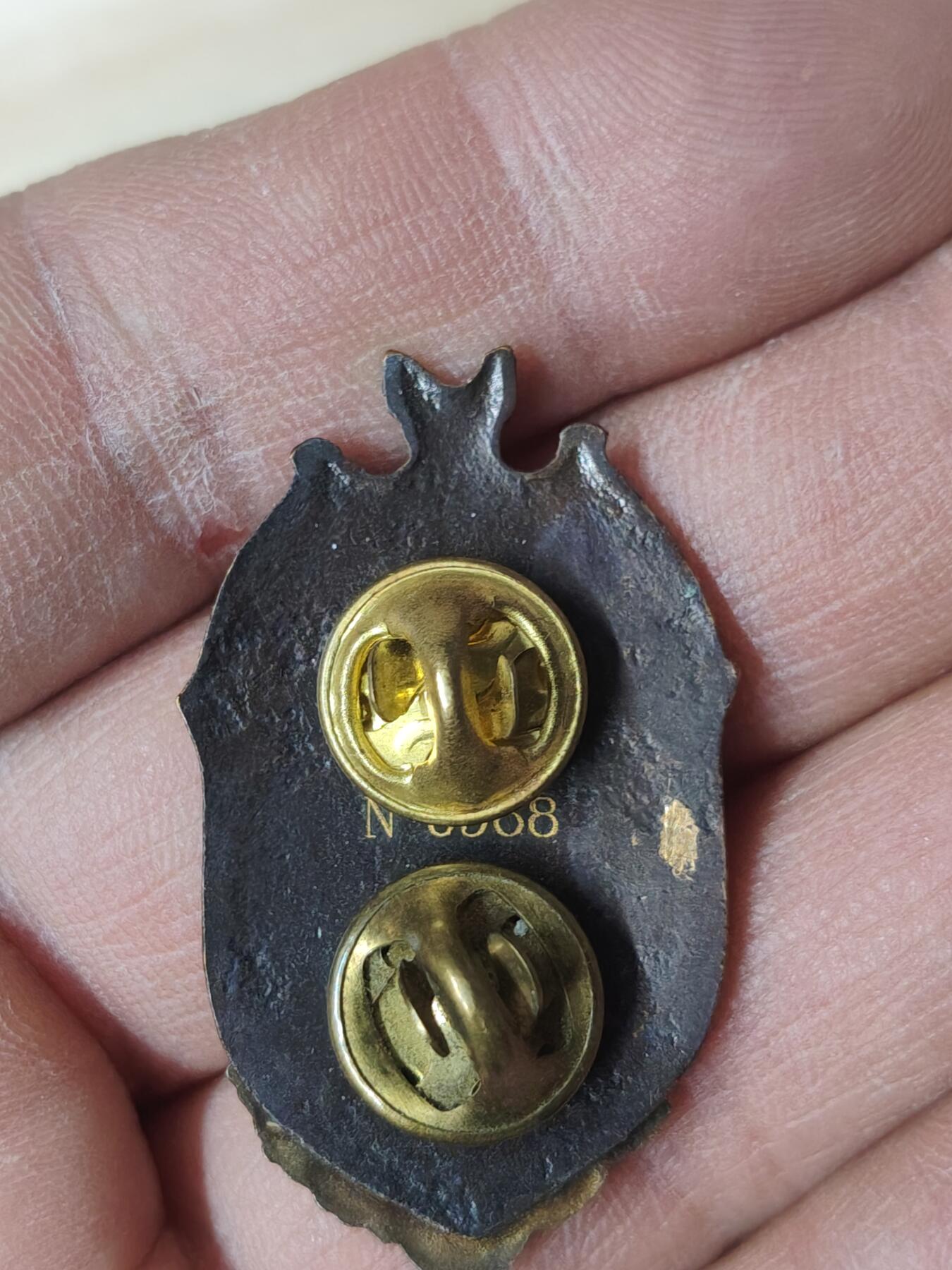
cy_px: 635
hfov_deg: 28.6
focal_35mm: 51
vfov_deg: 37.5
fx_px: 1870
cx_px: 476
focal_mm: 4.84
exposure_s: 1/50
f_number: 1.88
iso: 911
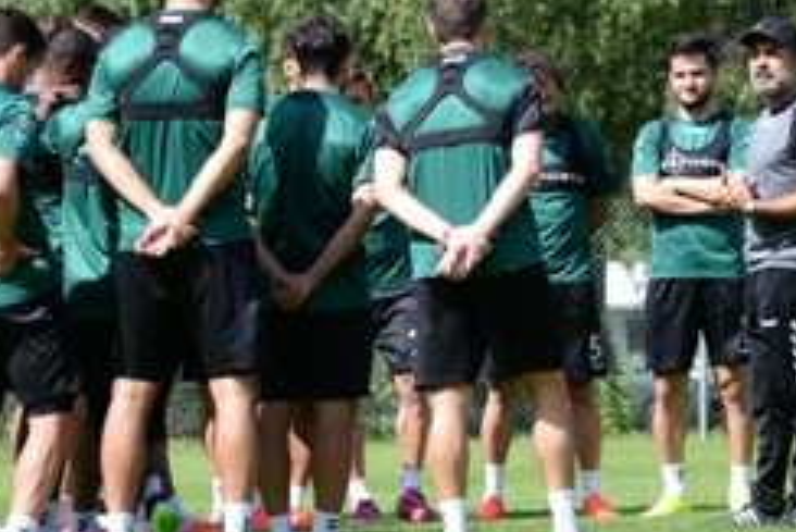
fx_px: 6504
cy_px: 139
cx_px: 548
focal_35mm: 294
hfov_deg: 7.0
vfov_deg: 4.7
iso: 640
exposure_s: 1/1250
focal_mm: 160
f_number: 5.6
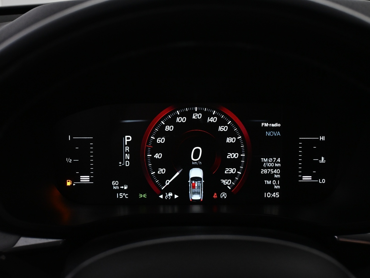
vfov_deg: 29.2
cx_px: 196
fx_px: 533
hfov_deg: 38.3
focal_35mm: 50
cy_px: 139
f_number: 4.8
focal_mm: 30.5
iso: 2500
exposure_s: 1/125
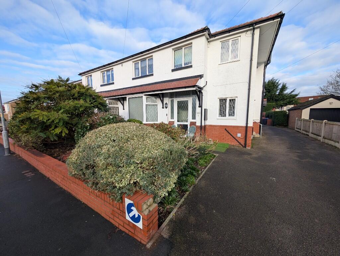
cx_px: 170
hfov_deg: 110.5
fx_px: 118
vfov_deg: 94.6
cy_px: 128
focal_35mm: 12
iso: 53
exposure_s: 1/929
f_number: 1.7
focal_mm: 2.02
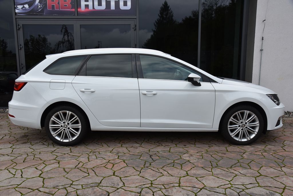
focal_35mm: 30
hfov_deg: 61.9
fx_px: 244
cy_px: 98
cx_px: 146
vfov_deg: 43.7
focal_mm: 30
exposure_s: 1/320
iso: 500
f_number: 9
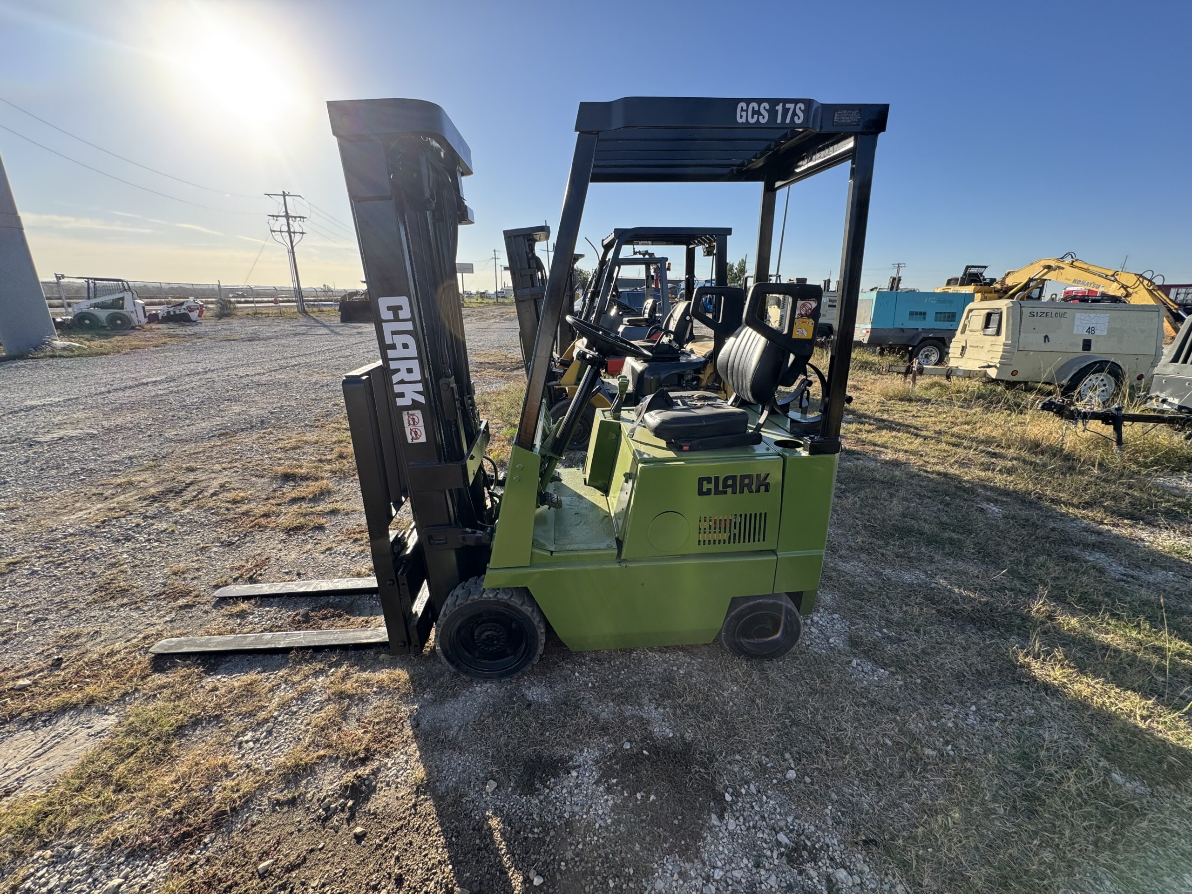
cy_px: 447
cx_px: 596
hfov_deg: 102.1
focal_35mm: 14
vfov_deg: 85.7
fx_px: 482
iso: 40
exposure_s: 1/646
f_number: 2.2
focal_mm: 2.22
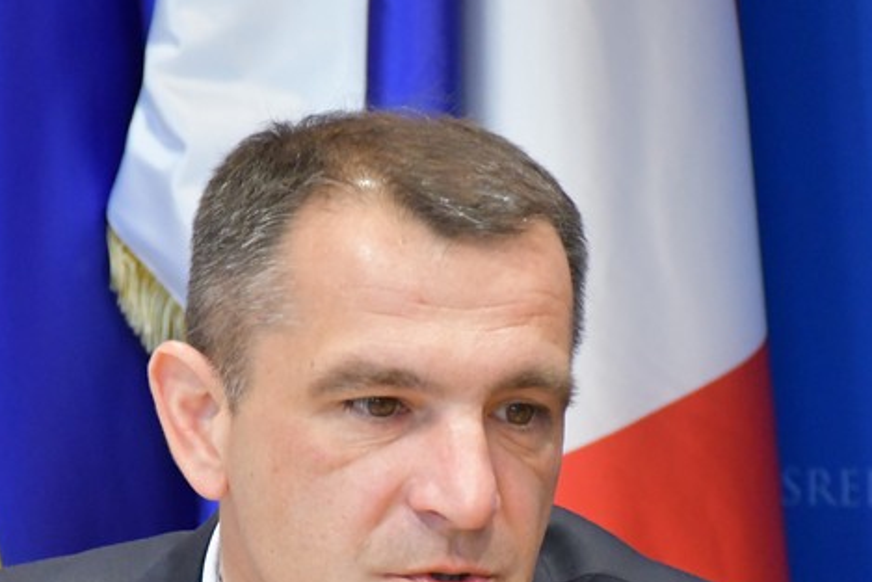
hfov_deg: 7.0
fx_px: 7147
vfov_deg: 4.7
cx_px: 461
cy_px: 575
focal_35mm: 295
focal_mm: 90
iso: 4500
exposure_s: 1/125
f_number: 5.3
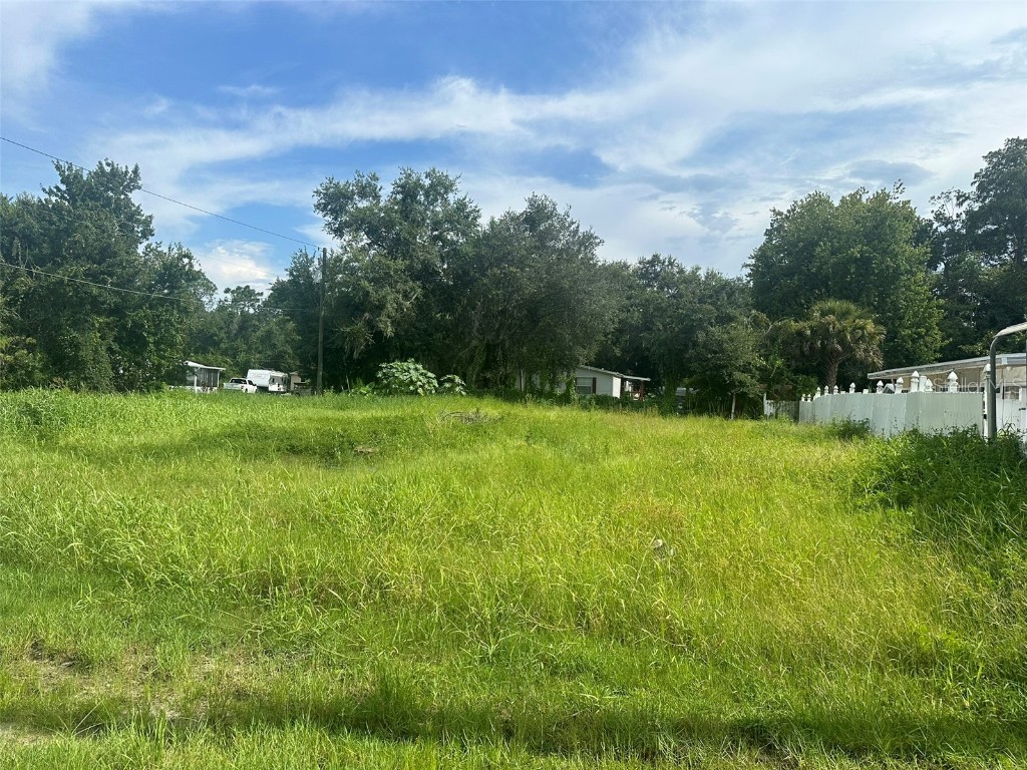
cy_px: 385
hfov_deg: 71.6
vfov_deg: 56.8
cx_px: 514
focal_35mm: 24
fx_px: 712
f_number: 1.78
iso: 80
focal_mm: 6.86
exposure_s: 1/5000
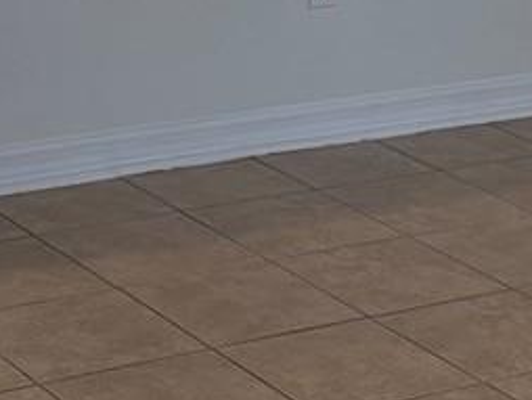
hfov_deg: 13.1
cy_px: -297
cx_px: 314
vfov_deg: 9.4
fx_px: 2323
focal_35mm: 151
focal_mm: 6.86
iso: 80
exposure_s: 1/268
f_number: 1.78
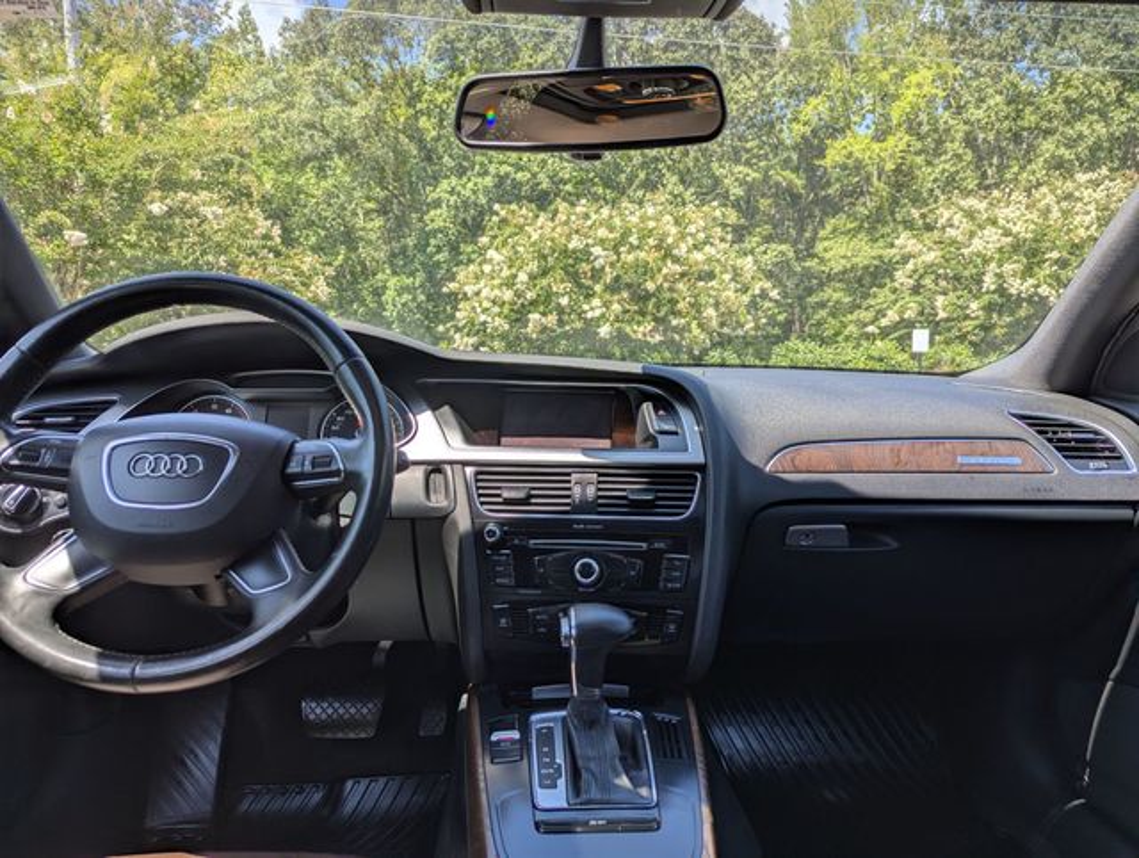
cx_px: 570
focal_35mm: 24
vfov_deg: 56.9
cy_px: 429
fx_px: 791
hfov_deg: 71.5
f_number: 1.85
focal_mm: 6.81
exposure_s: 1/593
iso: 41
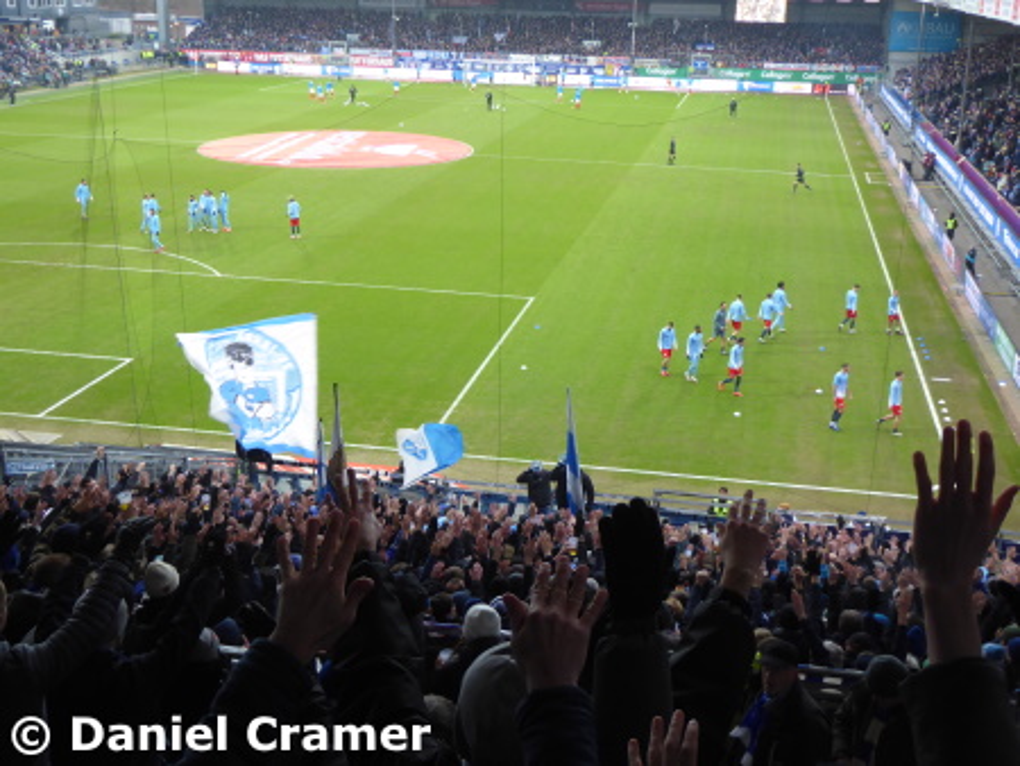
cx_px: 510
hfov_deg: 42.9
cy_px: 383
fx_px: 1297
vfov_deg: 32.9
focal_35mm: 44
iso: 200
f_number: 3.9
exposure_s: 1/60
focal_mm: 7.8
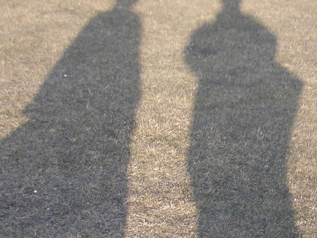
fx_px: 870
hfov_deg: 20.6
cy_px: 189
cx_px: 153
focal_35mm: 95
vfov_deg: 15.5
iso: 50
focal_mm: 5.8
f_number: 2.6
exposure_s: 1/400
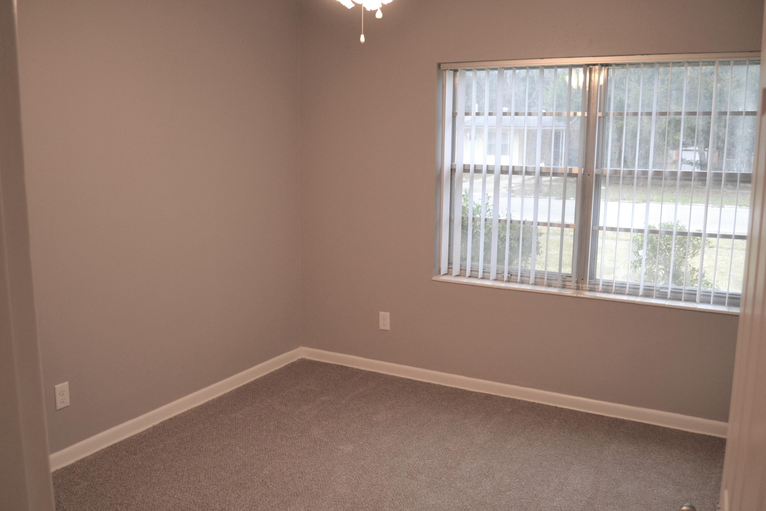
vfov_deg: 42.3
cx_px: 371
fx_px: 660
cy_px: 248
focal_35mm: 31
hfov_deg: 60.3
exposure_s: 1/60
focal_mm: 20
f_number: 3.8
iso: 640
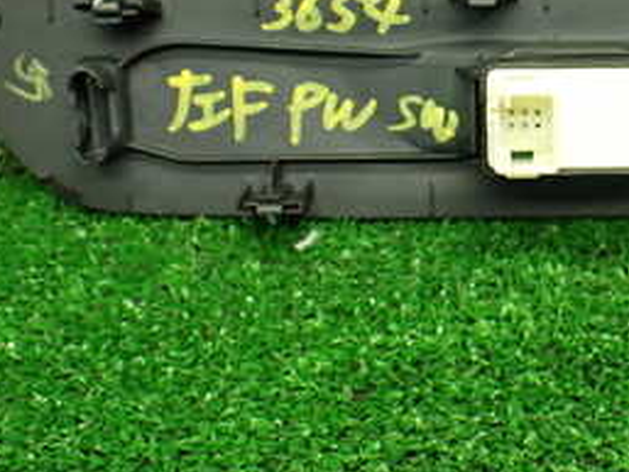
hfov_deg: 27.1
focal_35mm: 70
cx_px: 524
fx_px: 1273
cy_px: 90
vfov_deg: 20.8
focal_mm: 5.4
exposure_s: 1/100
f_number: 2.3
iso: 800
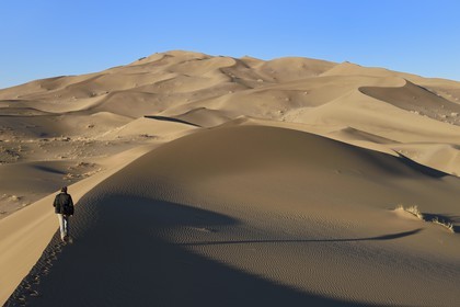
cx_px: 230
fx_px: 664
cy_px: 154
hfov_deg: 38.2
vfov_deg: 26.0
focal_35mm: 52
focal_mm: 52
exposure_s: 1/250
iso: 200
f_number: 10
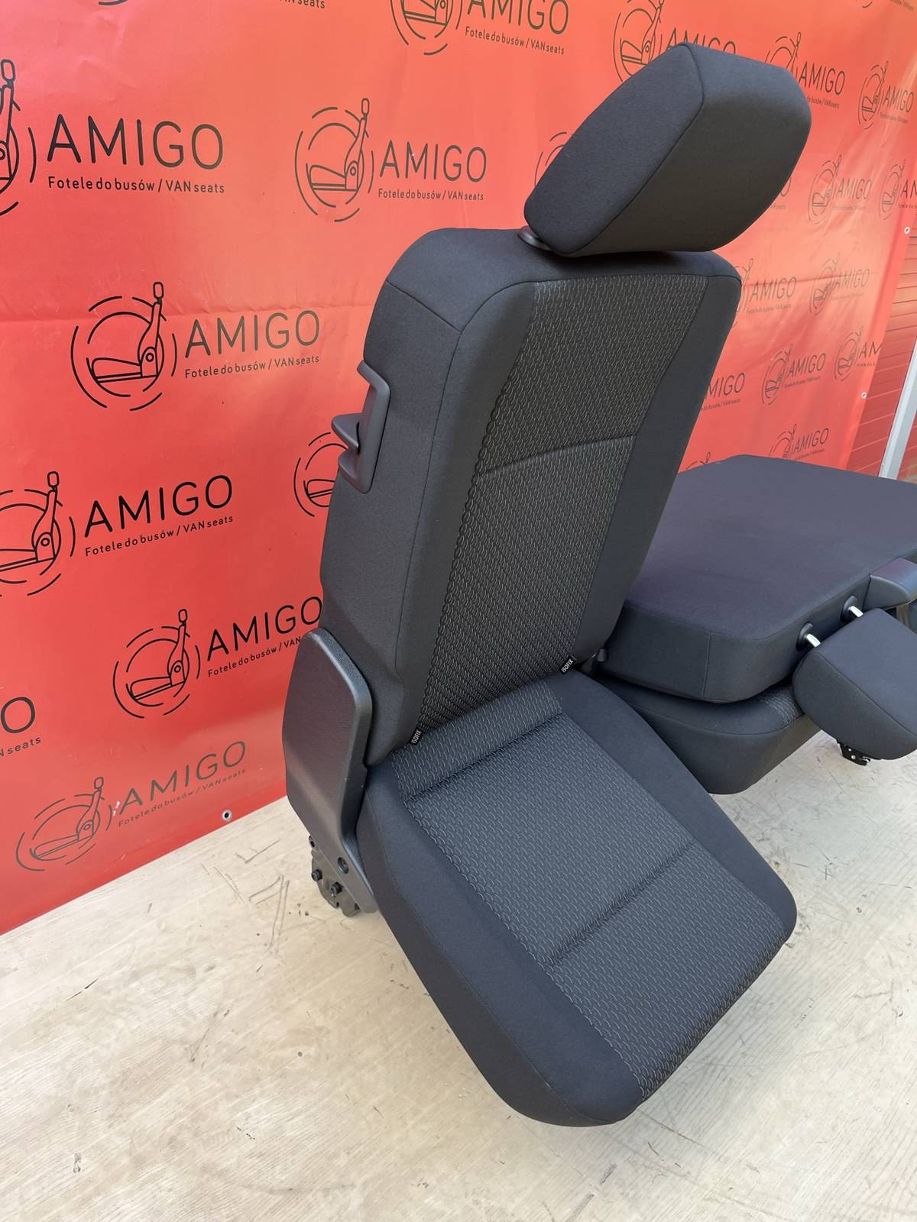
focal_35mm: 26
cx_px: 458
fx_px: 918
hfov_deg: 53.1
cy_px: 611
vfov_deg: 67.3
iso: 40
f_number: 1.6
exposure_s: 1/191
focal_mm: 5.1
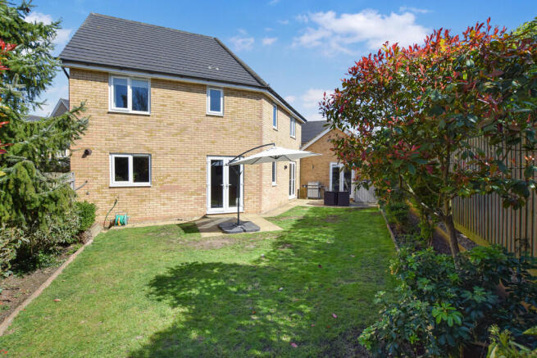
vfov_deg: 77.4
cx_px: 268
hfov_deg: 100.4
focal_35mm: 15
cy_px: 179
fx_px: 224
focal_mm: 10
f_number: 9
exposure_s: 1/320
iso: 200
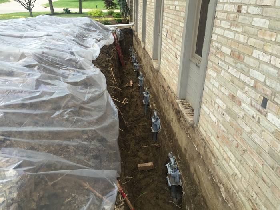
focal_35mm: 29
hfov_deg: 61.7
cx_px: 140
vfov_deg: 48.2
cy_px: 105
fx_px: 235
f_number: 2.2
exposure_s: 1/302
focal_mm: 4.15
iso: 32
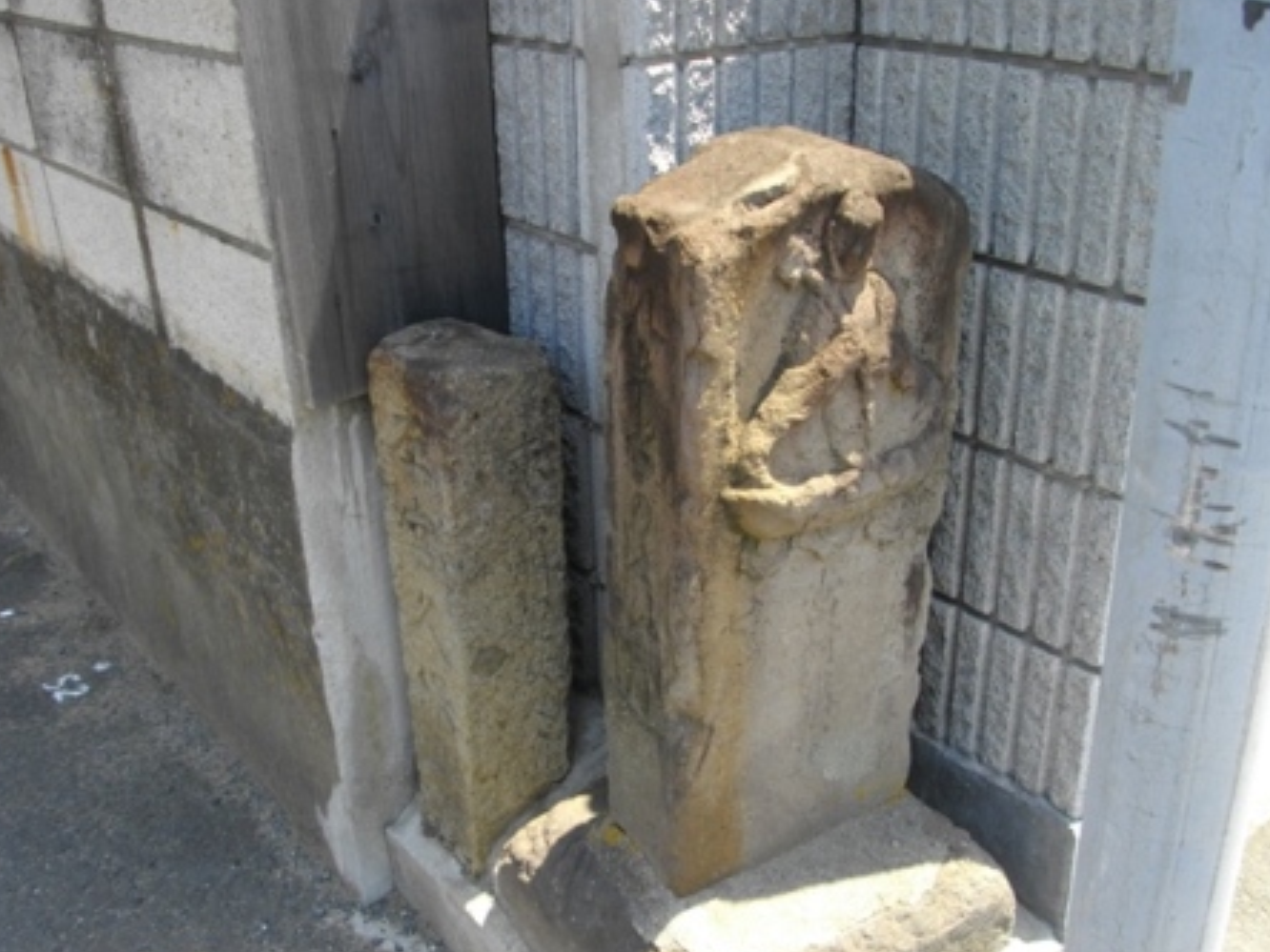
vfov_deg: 39.6
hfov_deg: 51.3
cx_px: 669
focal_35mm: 36
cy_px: 496
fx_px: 1321
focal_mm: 5.7
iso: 100
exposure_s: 1/320
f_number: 2.9
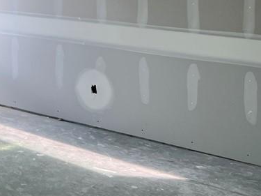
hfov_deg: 24.6
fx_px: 535
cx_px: -59
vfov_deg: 19.3
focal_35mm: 71
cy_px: -50
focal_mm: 5.7
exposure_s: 1/533
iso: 50
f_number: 1.5
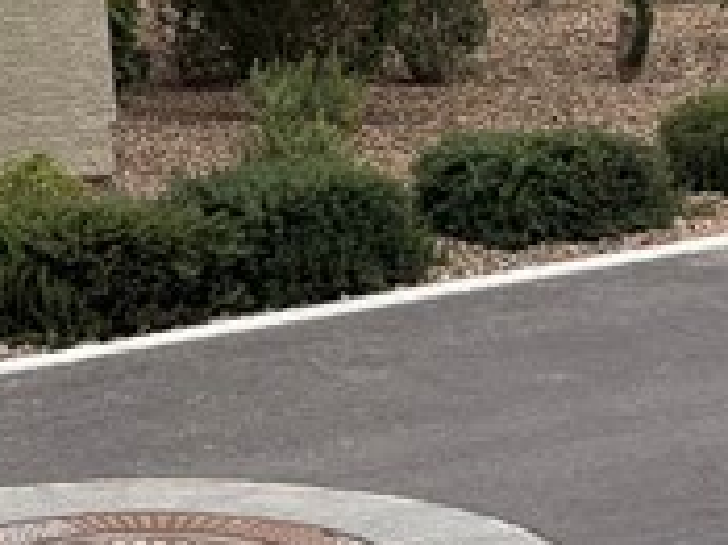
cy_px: -337
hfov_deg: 10.8
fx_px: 3194
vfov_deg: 9.4
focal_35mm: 152
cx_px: -1094
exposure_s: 1/1248
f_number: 1.6
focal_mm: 5.96
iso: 50
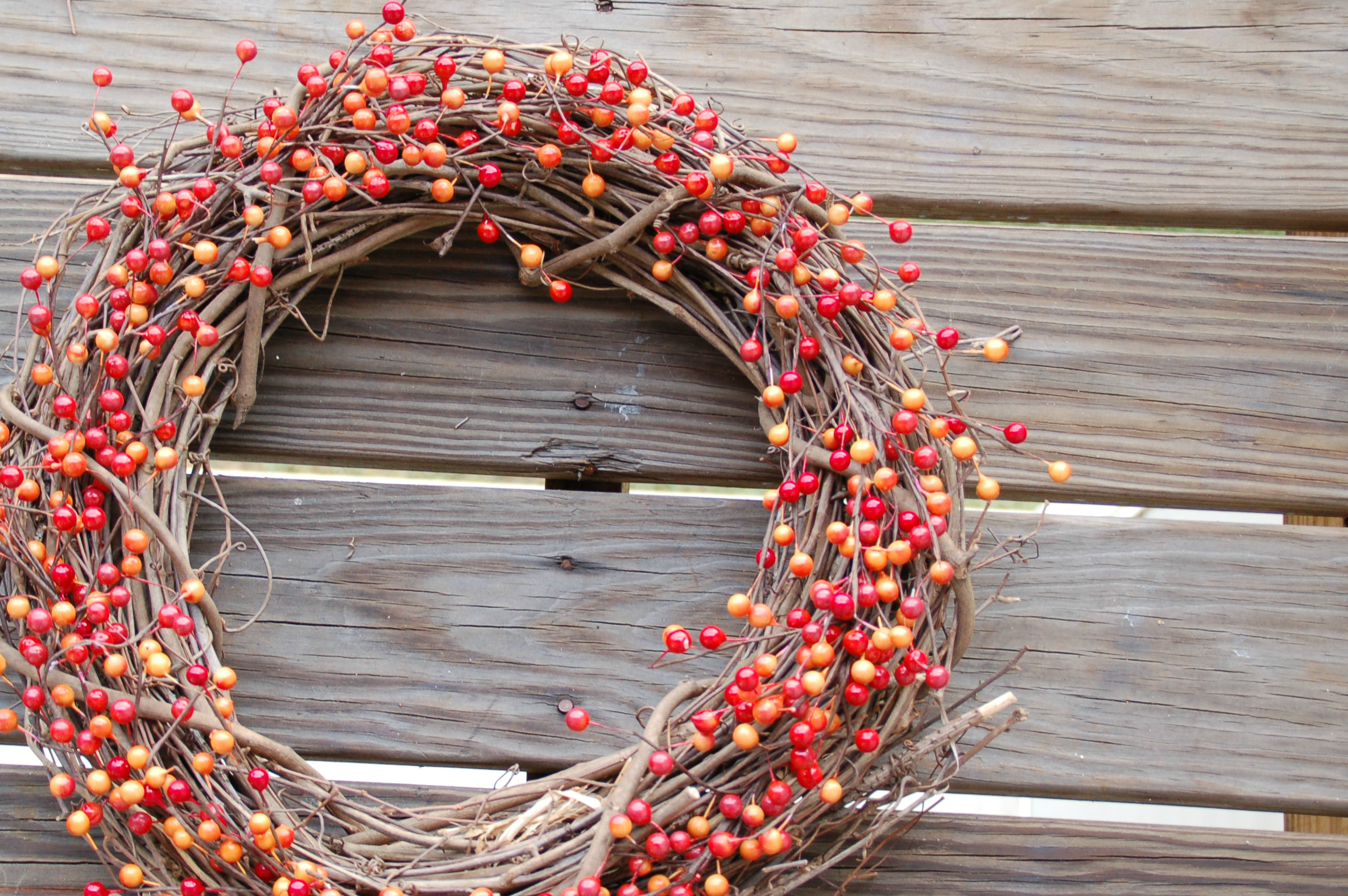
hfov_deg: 30.2
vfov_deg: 20.4
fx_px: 2493
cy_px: 539
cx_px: 518
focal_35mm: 67
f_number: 4.5
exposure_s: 1/40
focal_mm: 35
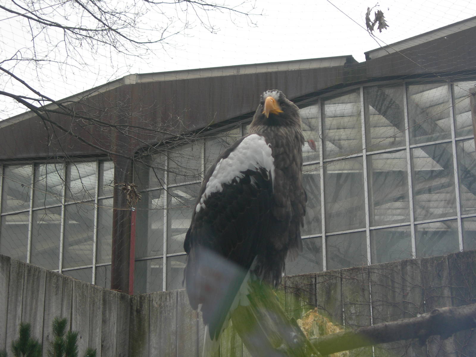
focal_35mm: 82
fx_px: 1128
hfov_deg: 23.8
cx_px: 238
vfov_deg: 18.0
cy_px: 178
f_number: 4
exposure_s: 1/86.4
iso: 50
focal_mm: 17
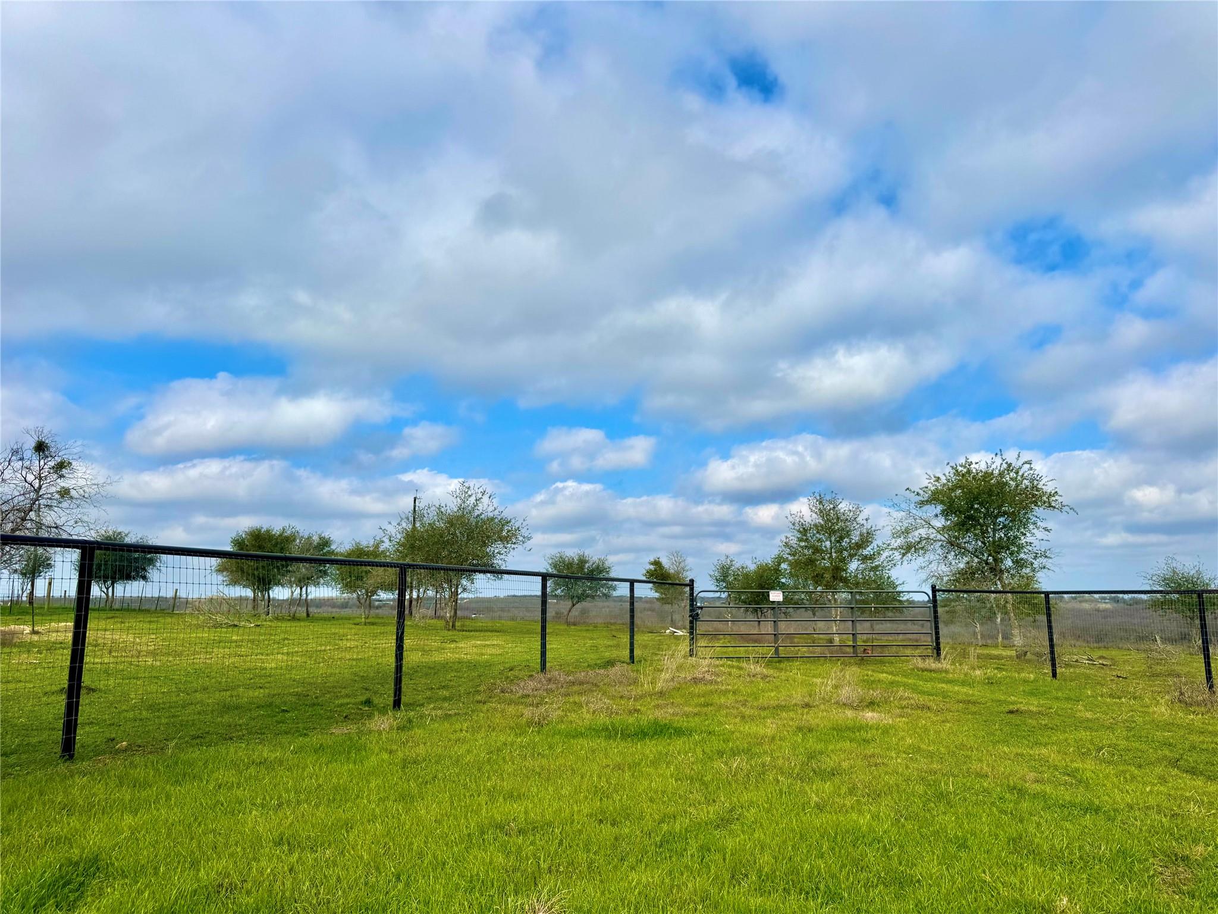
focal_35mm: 24
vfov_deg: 56.8
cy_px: 457
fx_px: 844
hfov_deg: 71.6
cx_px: 609
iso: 80
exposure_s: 1/9009
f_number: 1.78
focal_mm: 6.76
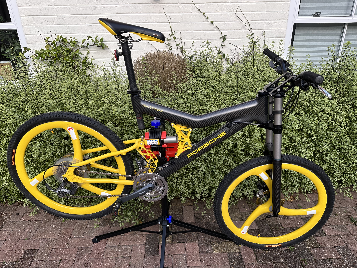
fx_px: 248
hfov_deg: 71.6
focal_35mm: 24
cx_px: 178
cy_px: 134
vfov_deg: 56.8
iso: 80
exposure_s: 1/393
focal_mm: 6.86
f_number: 1.78
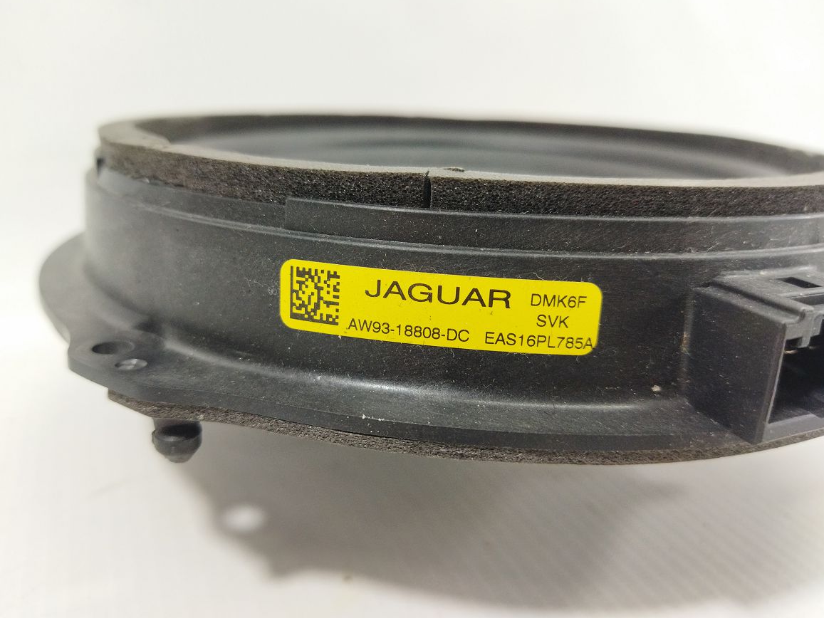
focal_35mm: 28
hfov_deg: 63.4
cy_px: 312
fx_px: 667
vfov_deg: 49.8
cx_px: 405
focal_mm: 4.71
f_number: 1.79
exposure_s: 1/100
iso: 188
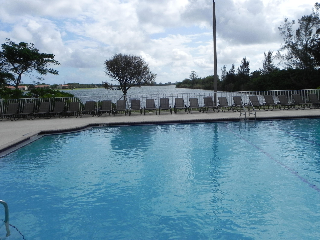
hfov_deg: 61.7
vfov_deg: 48.2
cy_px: 120
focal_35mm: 29
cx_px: 160
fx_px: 268
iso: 160
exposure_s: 1/622
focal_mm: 5.2
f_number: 8
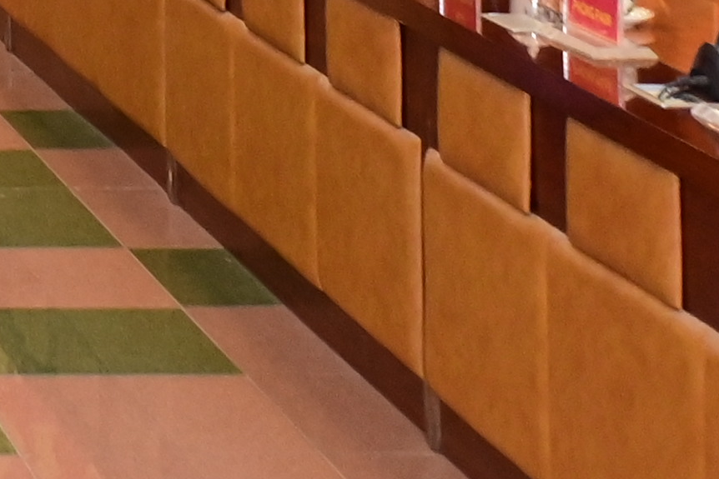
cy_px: -587
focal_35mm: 178
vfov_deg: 7.3
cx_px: -594
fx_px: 3555
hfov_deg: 10.8
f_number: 4
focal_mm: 26
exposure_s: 1/200
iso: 2000
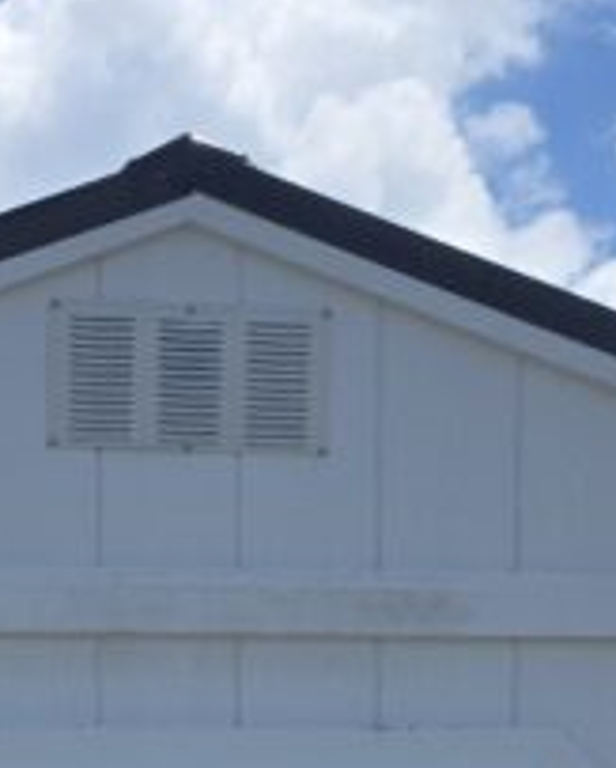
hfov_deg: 13.6
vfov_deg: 14.9
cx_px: 106
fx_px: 2569
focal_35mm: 113
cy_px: 1354
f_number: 1.7
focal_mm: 6.3
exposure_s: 1/7626
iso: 80
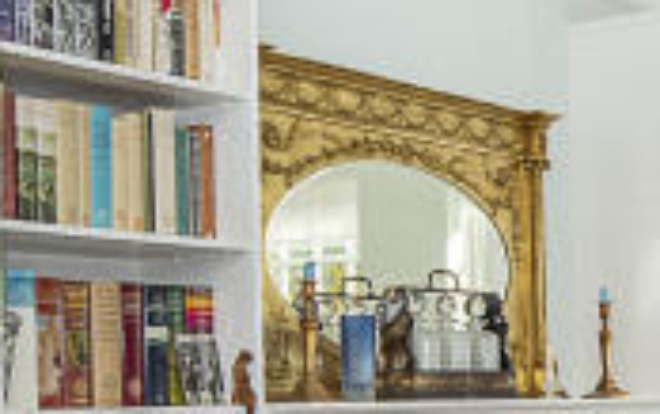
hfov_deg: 23.2
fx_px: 1512
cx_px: 721
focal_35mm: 84
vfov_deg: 15.4
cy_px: 384
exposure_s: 1/125
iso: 500
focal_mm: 14
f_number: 6.3
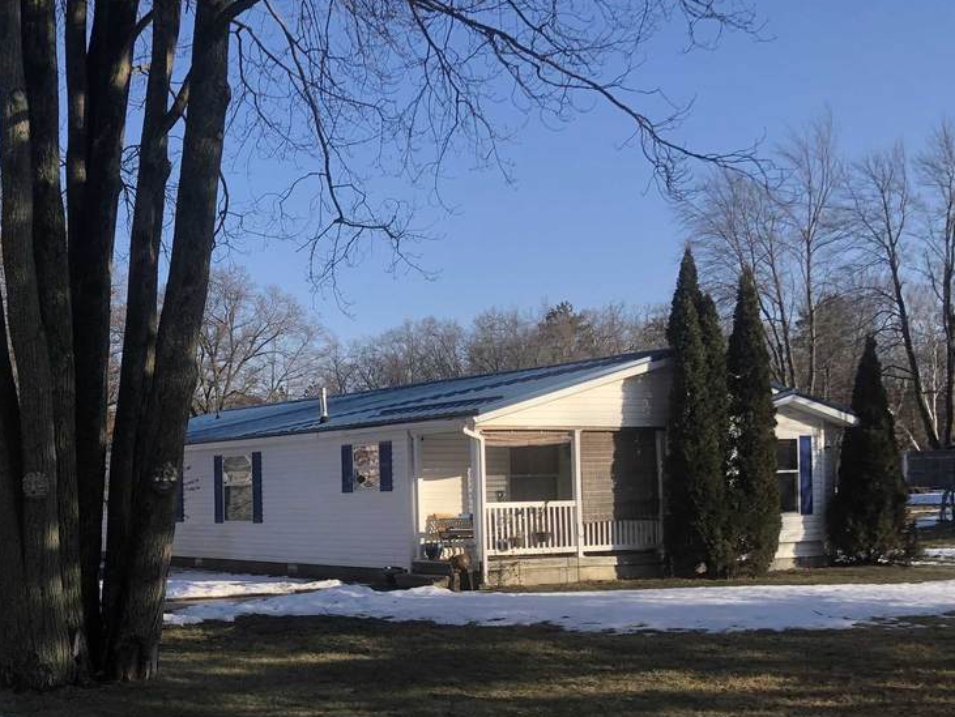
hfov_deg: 37.2
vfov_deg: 29.4
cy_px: 513
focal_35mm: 49
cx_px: 162
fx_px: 1352
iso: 20
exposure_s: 1/952
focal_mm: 3.99
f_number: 1.8
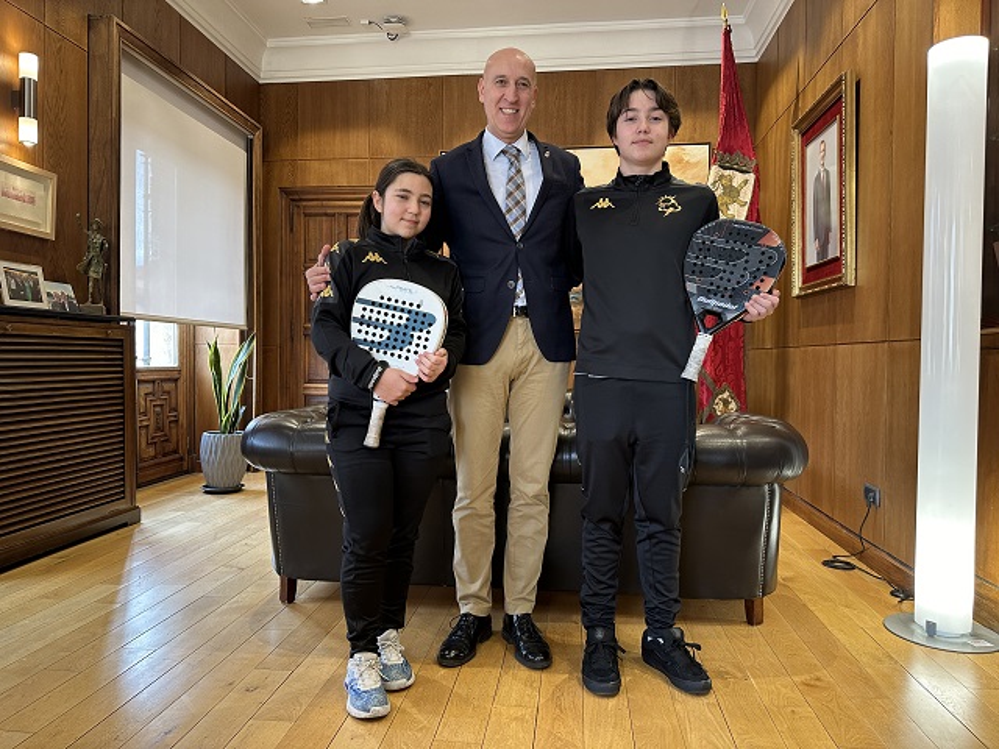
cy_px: 374
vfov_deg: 56.8
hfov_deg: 71.6
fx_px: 693
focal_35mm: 24
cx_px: 500
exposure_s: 1/100
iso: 160
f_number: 1.78
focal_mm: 6.86
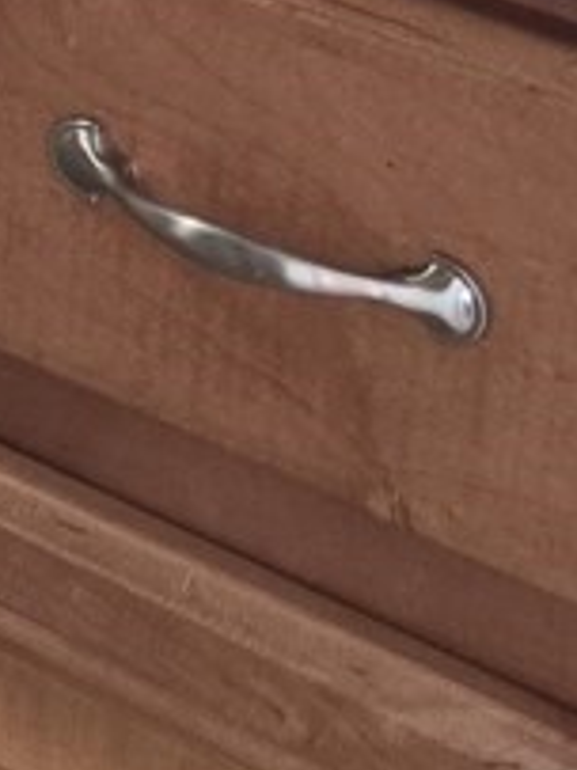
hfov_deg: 7.3
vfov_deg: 9.6
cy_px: -1259
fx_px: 3871
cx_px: -1298
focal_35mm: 174
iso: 160
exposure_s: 1/120
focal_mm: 6.3
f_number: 1.7
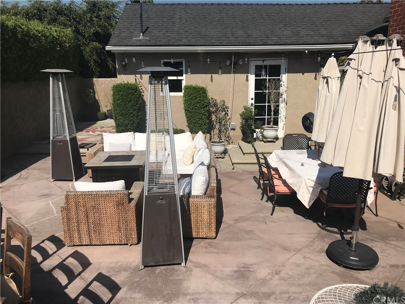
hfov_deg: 63.4
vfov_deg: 49.7
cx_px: 202
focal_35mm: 28
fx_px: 328
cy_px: 152
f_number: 1.8
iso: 20
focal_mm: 3.99
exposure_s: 1/4566
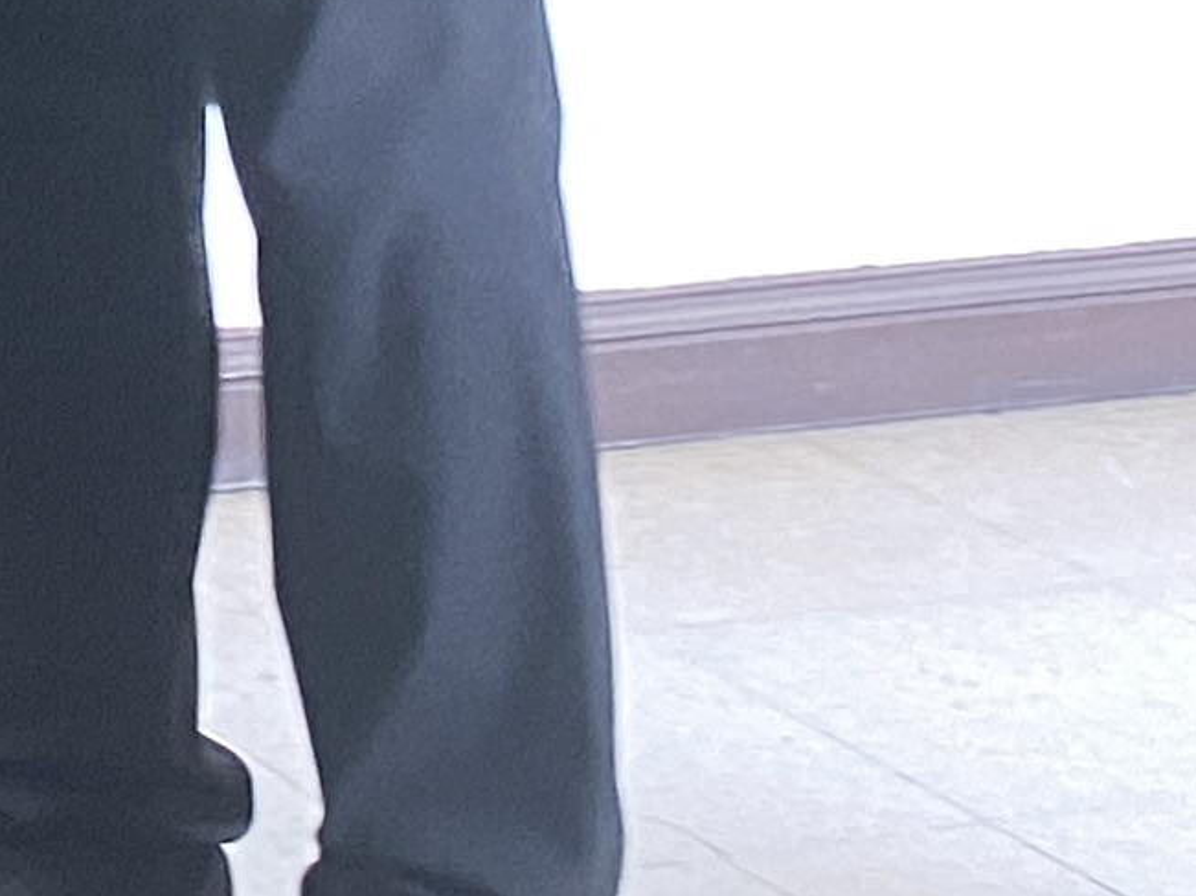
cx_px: -1295
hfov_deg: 11.0
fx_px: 5562
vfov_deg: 8.0
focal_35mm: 161
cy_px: -1759
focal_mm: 4.25
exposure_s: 1/60
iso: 160
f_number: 1.8
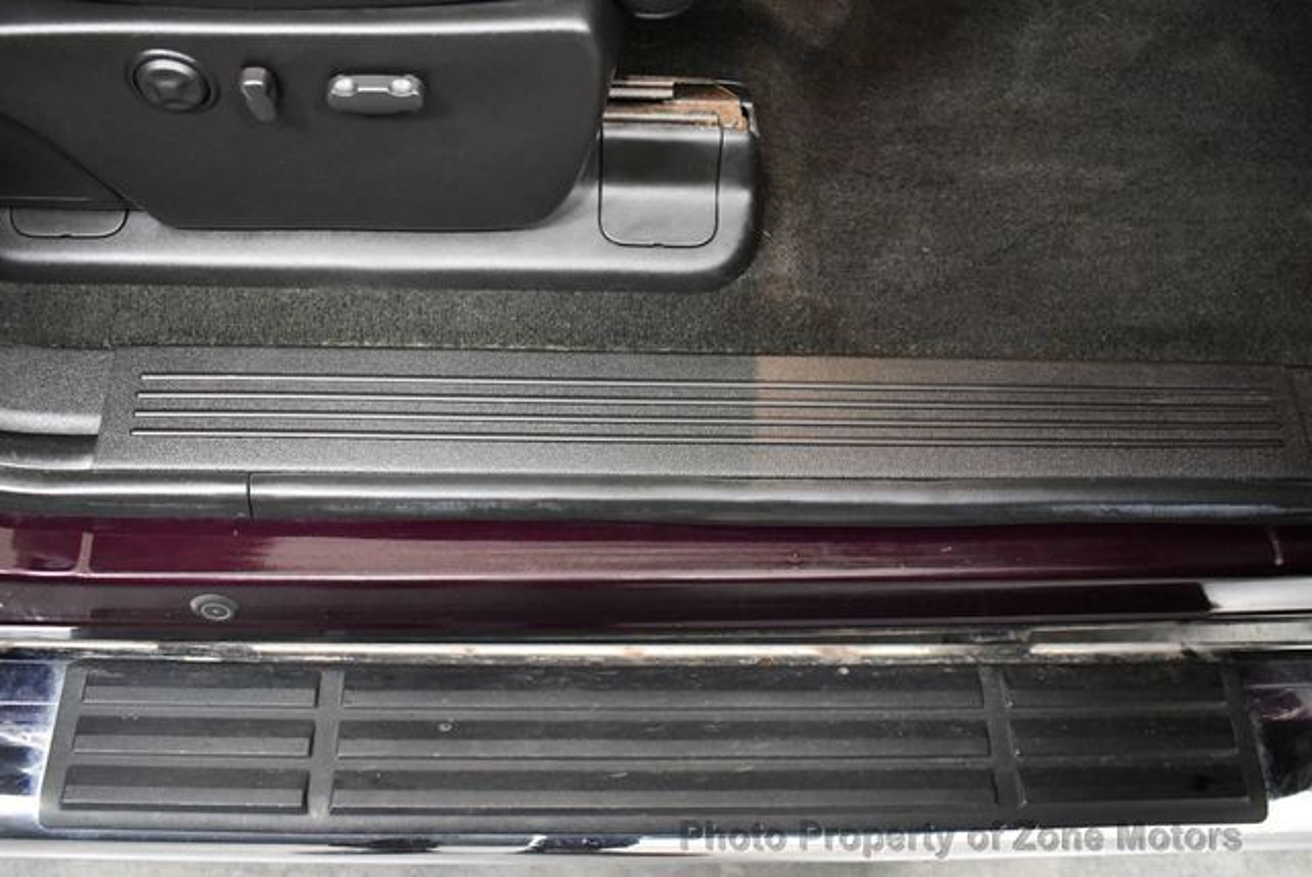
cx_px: 656
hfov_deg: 53.1
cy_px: 438
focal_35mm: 36
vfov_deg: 36.9
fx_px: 1313
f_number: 3.5
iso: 4000
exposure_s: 1/60
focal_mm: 18
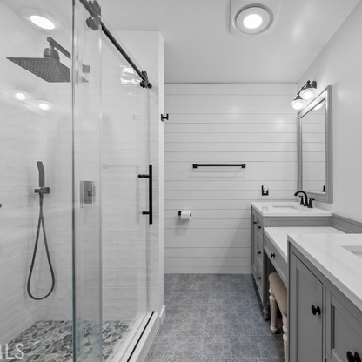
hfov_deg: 82.4
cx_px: 226
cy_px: 178
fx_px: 201
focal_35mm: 17
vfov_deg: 84.0
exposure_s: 1/6
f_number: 9
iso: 250
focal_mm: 13
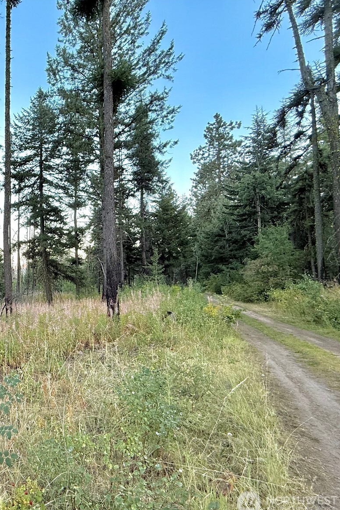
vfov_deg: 84.0
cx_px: 0
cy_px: 258
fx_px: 283
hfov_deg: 50.3
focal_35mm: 20
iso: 64
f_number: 2.2
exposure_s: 1/110
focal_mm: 2.22
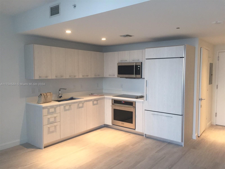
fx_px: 188
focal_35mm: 29
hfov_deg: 61.7
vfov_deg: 48.2
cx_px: 112
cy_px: 84
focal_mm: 4.15
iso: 125
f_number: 2.2
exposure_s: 1/30
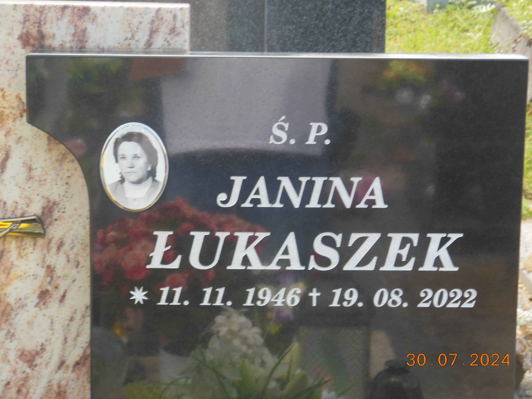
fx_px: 1706
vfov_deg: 13.3
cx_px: 266
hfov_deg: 17.7
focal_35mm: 111
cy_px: 200
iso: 125
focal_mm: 19.7
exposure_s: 1/60
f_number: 4.8
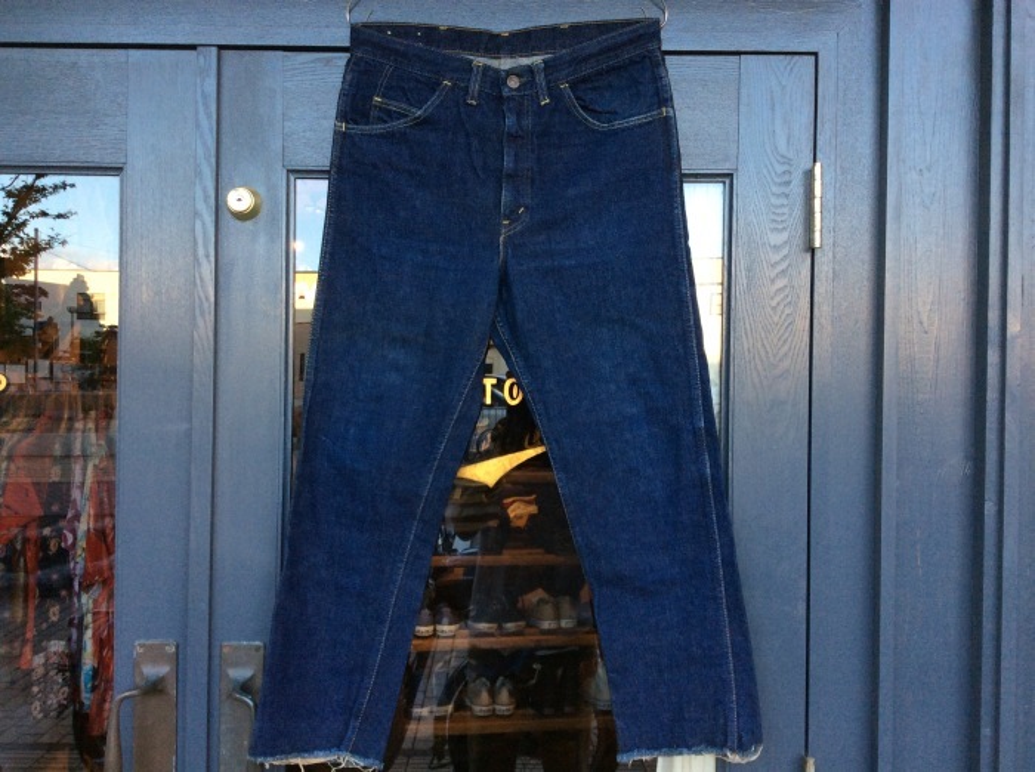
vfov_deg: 44.0
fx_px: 955
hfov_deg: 56.9
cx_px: 518
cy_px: 386
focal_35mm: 32
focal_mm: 3.3
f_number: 2.4
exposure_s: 1/100
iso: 64
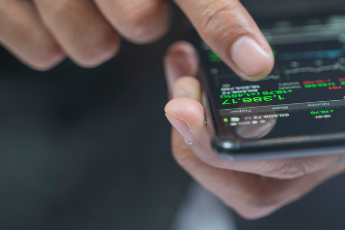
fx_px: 1264
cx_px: 292
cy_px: 60
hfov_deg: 15.4
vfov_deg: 10.4
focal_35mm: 132
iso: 640
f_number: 2.8
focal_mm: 72
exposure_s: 1/60
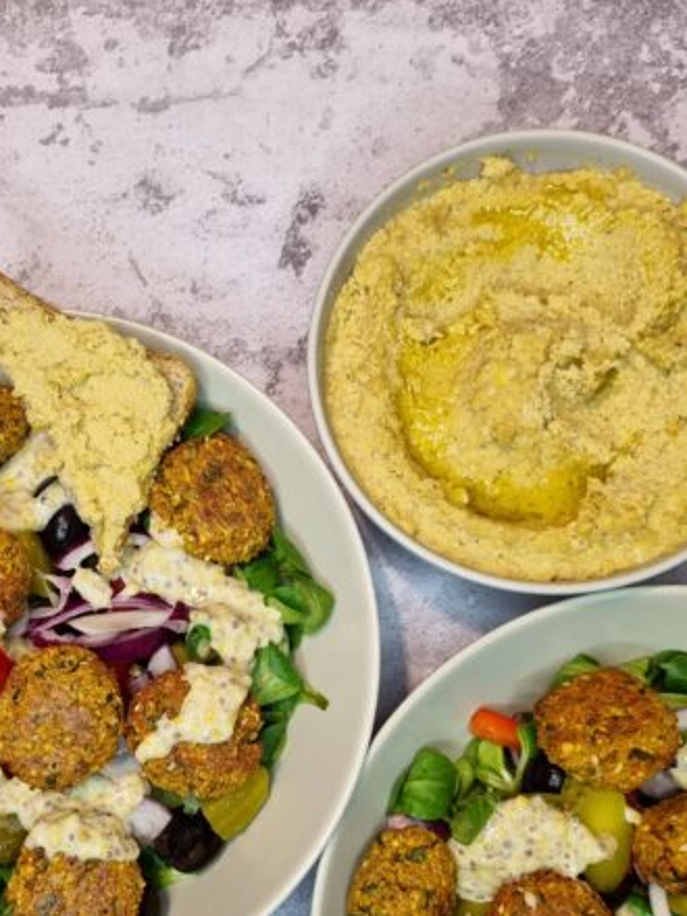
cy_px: 651
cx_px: 208
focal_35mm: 40
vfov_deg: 45.7
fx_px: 1058
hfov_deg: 35.5
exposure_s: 1/50
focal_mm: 5.4
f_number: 1.8
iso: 125
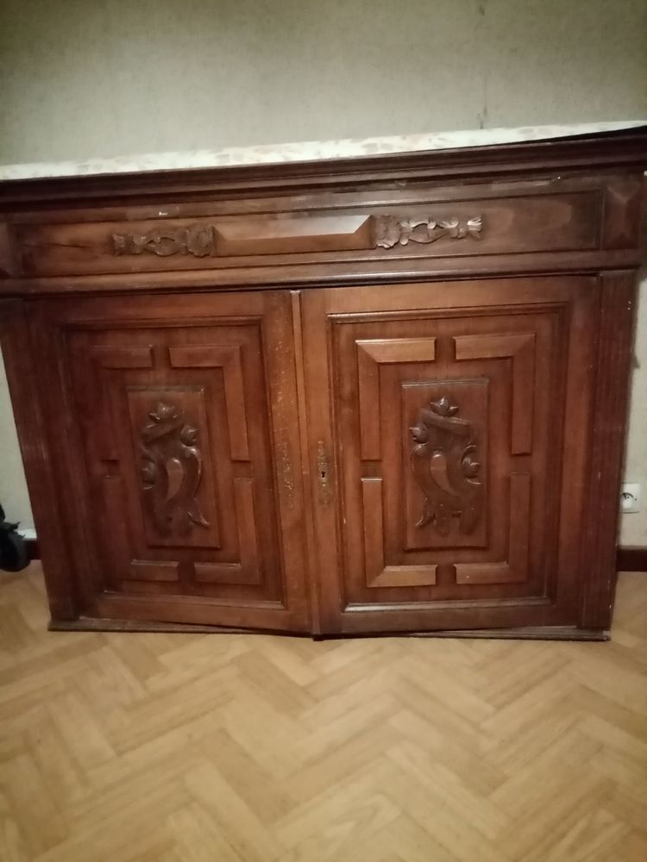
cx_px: 324
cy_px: 431
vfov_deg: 67.3
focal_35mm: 26
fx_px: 648
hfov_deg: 53.1
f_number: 1.8
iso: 6389
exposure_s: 1/12.5
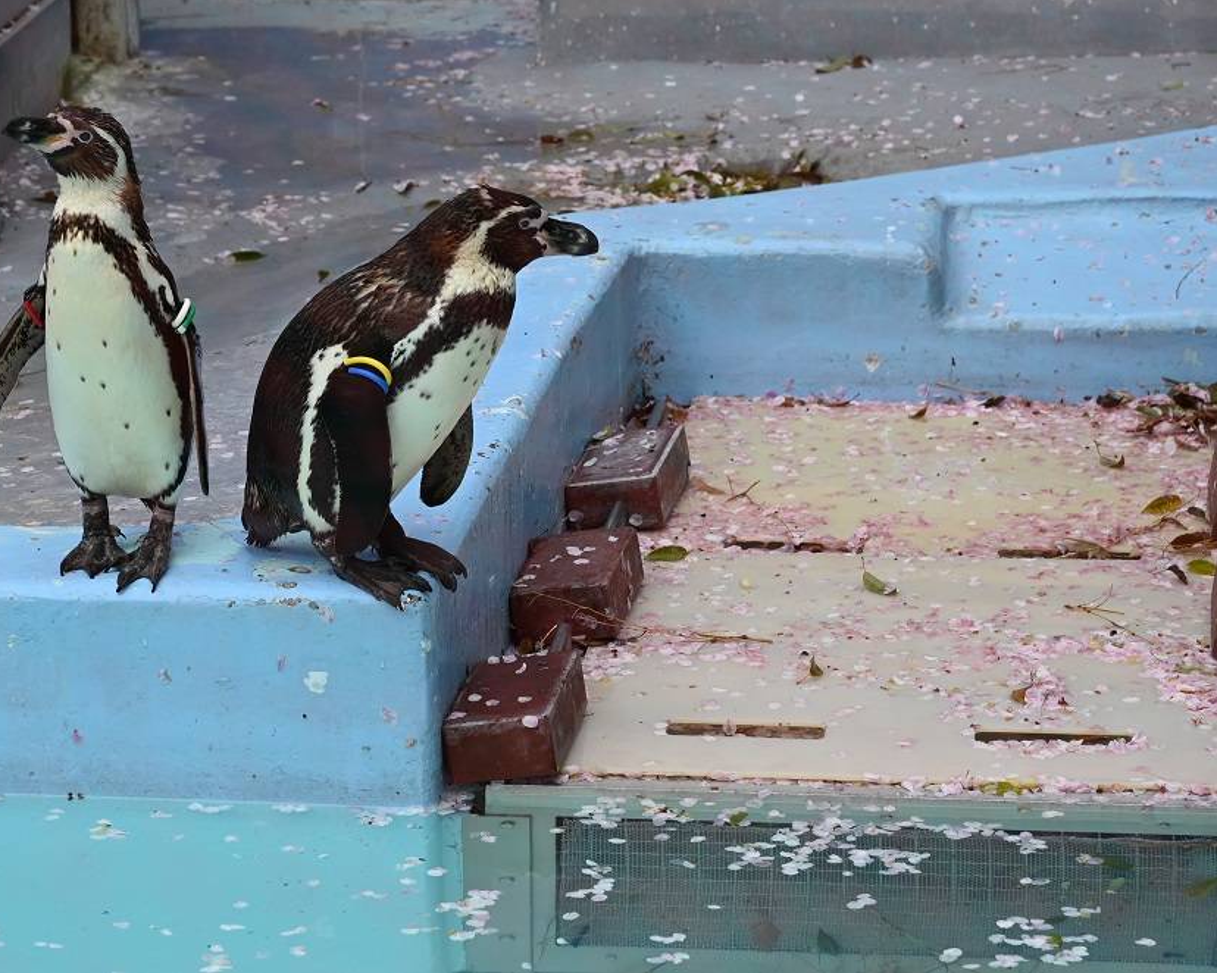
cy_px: 485
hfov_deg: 14.2
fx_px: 4897
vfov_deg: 11.3
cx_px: 484
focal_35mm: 136
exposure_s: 1/320
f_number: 6.3
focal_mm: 80
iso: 100
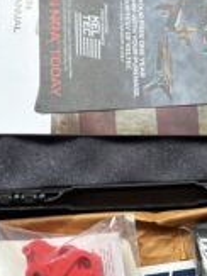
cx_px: 148
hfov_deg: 21.2
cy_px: 262
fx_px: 551
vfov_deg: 26.9
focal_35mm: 69
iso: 160
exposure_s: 1/60
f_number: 1.6
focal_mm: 5.96
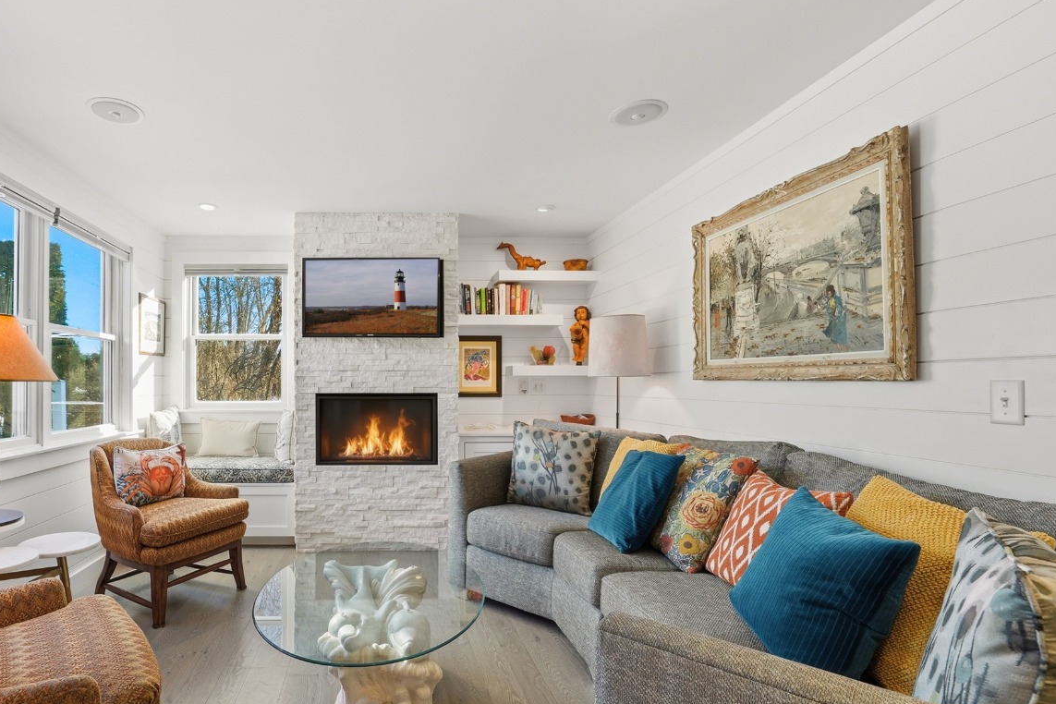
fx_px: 499
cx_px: 380
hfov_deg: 90.9
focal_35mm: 17
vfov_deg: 70.3
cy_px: 383
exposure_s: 1/200
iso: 400
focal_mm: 12
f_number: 7.1
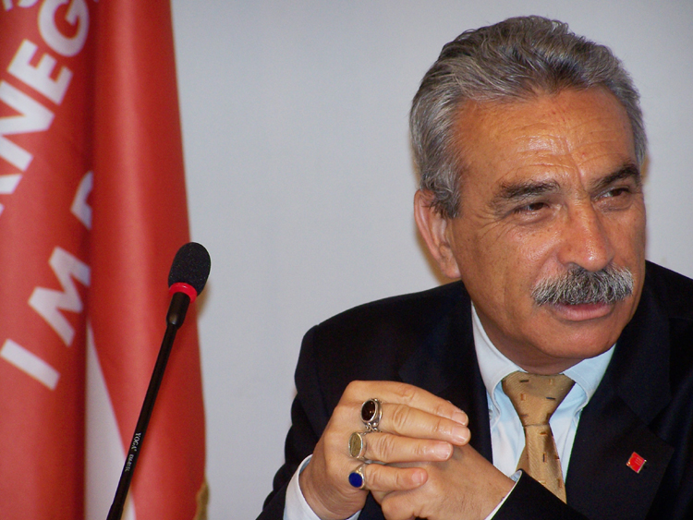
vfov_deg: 6.2
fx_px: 4766
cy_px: 260
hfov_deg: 8.3
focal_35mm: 238
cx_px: 346
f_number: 3.3
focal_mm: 39.5
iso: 100
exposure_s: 1/90
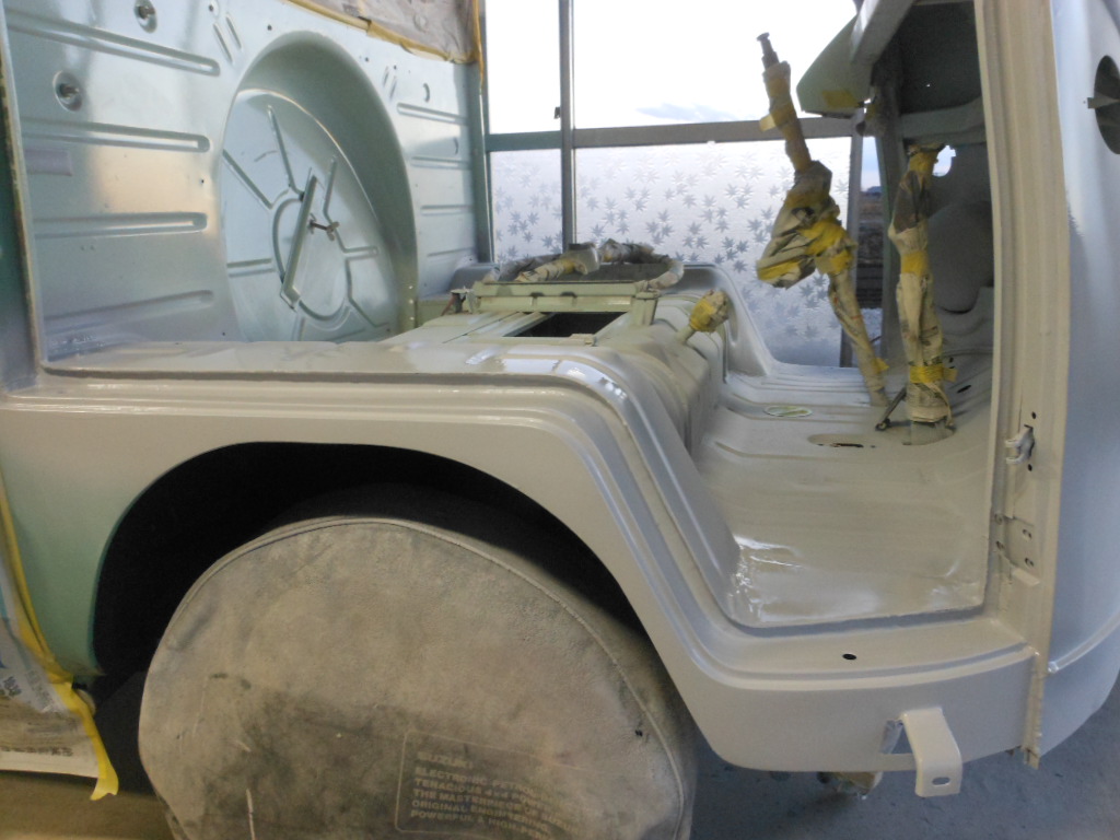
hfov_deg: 63.4
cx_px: 560
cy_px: 420
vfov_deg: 49.7
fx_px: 906
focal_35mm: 28
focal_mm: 5
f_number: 3.7
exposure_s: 1/10
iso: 400
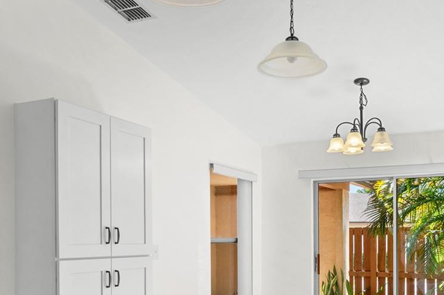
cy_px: 250
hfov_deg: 47.1
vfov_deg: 31.5
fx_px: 505
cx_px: 272
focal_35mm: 41
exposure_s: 1/8
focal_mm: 19
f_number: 10
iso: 320
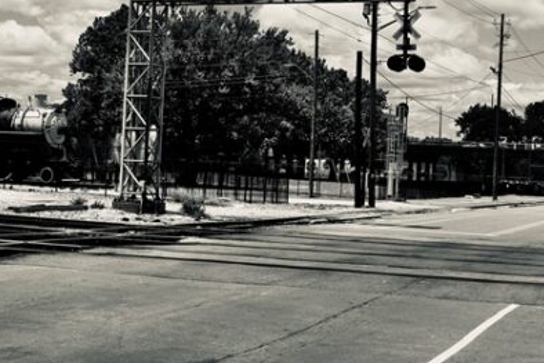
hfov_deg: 30.9
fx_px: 967
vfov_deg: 21.1
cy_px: 88
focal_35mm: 64
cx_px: 409
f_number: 8
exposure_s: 1/2000
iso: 400
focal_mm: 28
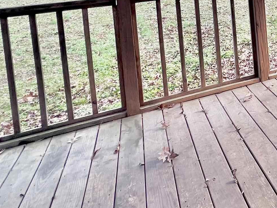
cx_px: 377
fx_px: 328
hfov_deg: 32.1
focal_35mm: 41
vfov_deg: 30.7
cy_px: -31
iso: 32
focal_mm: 1.57
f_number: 1.8
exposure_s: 1/170
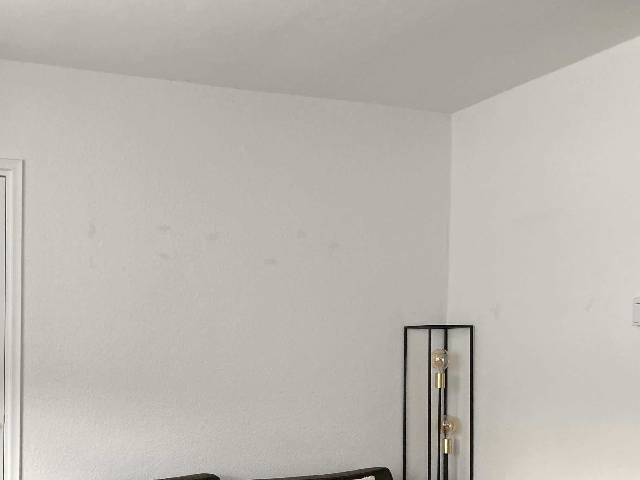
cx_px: 239
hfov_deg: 37.3
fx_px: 943
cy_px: 390
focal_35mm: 51
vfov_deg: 27.9
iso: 100
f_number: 1.8
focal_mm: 4
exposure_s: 1/60
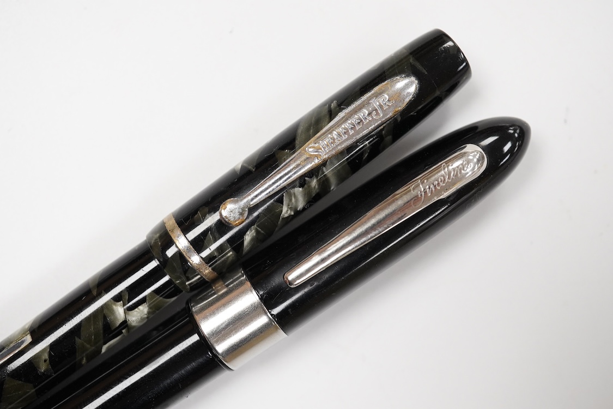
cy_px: 204
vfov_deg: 29.9
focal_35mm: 45
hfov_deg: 43.6
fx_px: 766
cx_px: 306
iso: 2500
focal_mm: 30
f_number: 9
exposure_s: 1/200
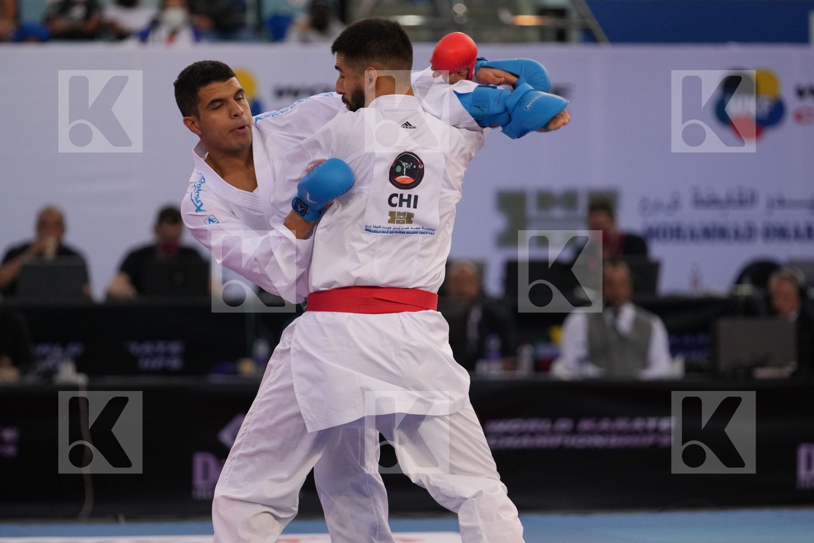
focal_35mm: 300
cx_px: 407
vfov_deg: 4.6
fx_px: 6783
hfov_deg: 6.9
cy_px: 272
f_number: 2.8
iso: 1600
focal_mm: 200
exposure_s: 1/1000
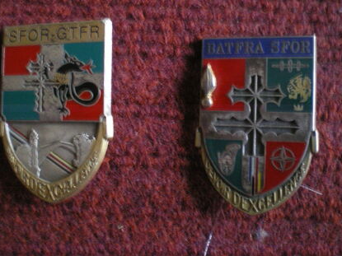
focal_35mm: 44
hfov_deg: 42.9
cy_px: 109
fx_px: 435
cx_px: 158
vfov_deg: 32.8
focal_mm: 6.3
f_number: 3.1
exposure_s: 1/4
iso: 400
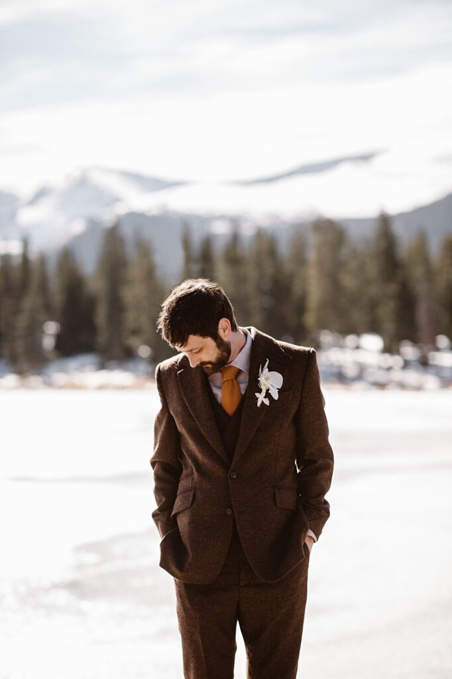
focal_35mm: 85
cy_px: 340
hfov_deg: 16.1
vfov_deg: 23.9
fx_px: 1602
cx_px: 226
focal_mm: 85
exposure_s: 1/1600
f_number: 2.2
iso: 100
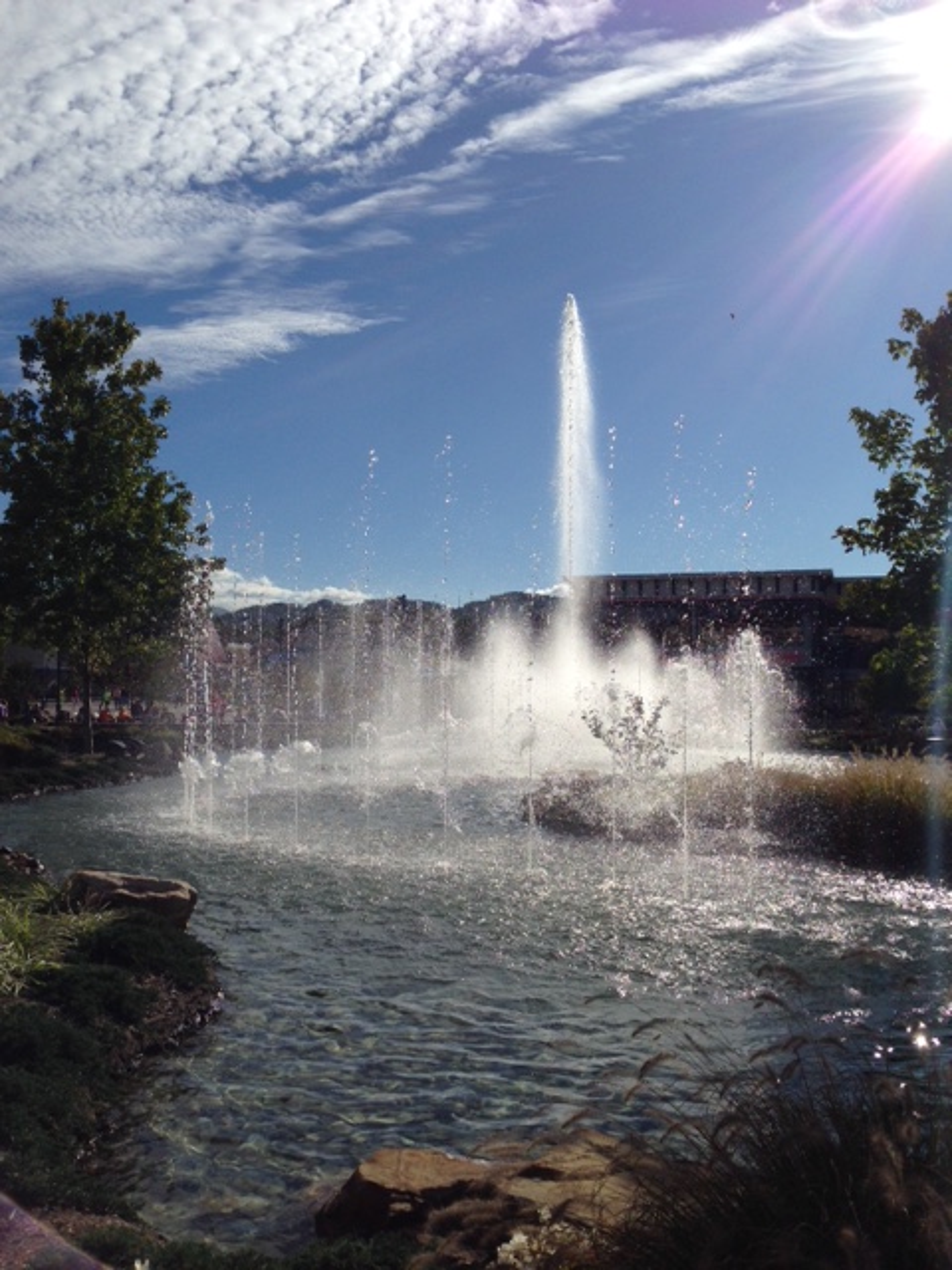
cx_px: 476
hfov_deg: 42.9
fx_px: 1210
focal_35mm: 33
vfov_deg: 55.4
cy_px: 635
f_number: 2.4
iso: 50
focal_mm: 4.12
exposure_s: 1/5435
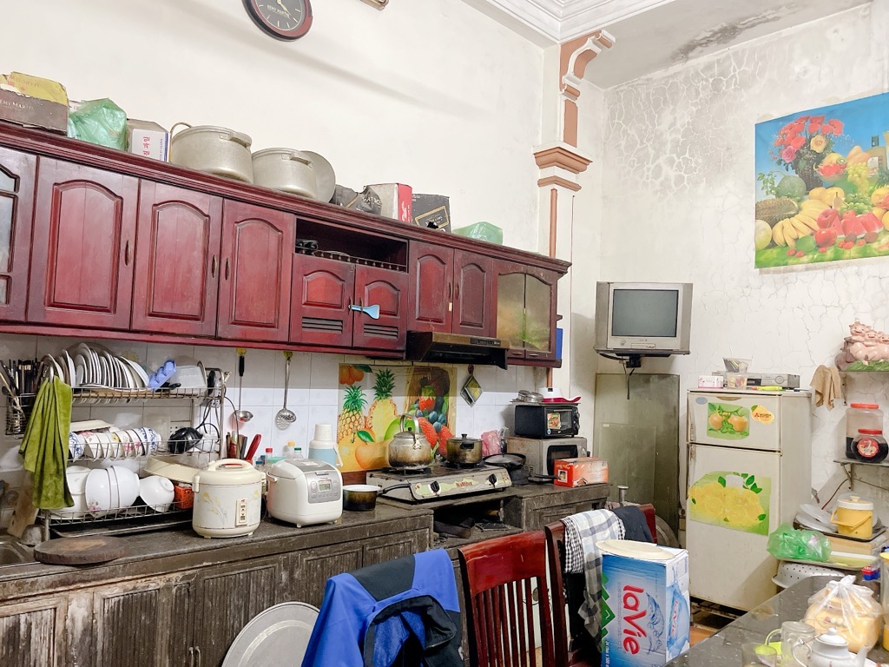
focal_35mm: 26
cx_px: 444
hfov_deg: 67.3
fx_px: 668
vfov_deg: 53.1
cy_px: 334
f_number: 1.6
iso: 640
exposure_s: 1/38
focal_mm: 5.1
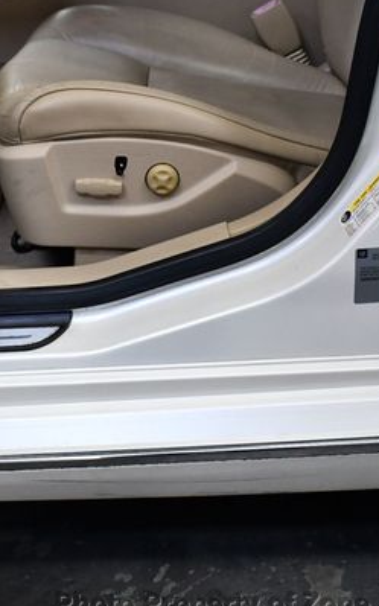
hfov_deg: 21.5
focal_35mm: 59
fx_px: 974
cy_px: 308
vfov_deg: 34.5
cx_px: 37
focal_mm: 18
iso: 800
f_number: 3.5
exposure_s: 1/200
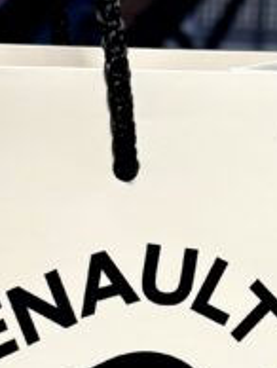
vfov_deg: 14.3
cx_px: 106
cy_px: 319
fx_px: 1459
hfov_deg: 10.8
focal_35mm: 137
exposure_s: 1/100
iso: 32
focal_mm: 5.96
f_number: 1.6
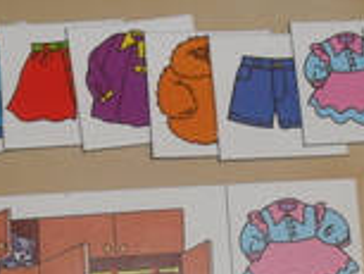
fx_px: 1084
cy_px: 303
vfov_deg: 14.1
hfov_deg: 19.1
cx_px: 162
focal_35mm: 103
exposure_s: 1/45
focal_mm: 6.3
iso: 200
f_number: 3.2
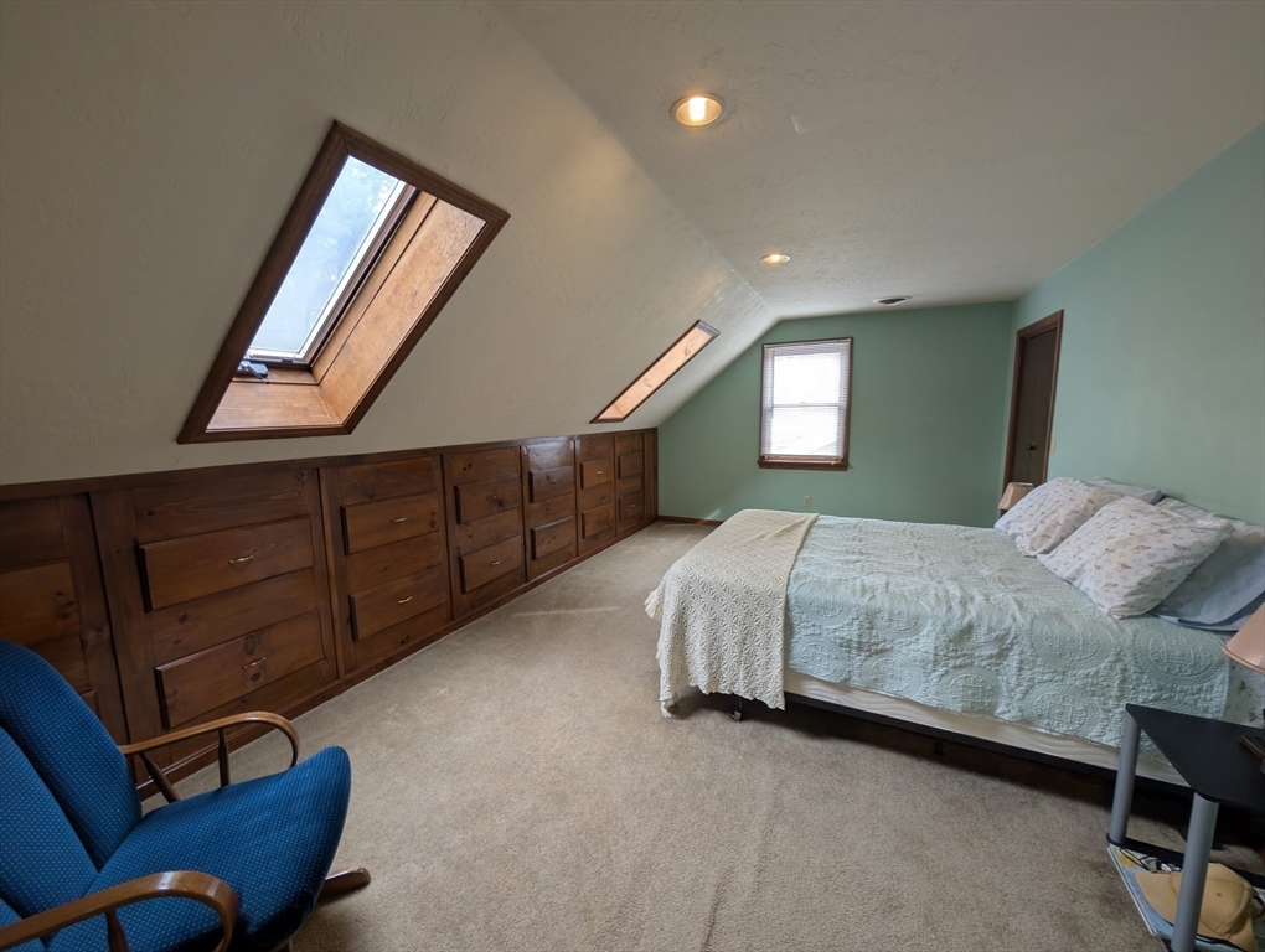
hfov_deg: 110.5
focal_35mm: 12
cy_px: 476
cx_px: 632
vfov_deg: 94.6
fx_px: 439
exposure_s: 1/60
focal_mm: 2.02
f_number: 1.7
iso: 74
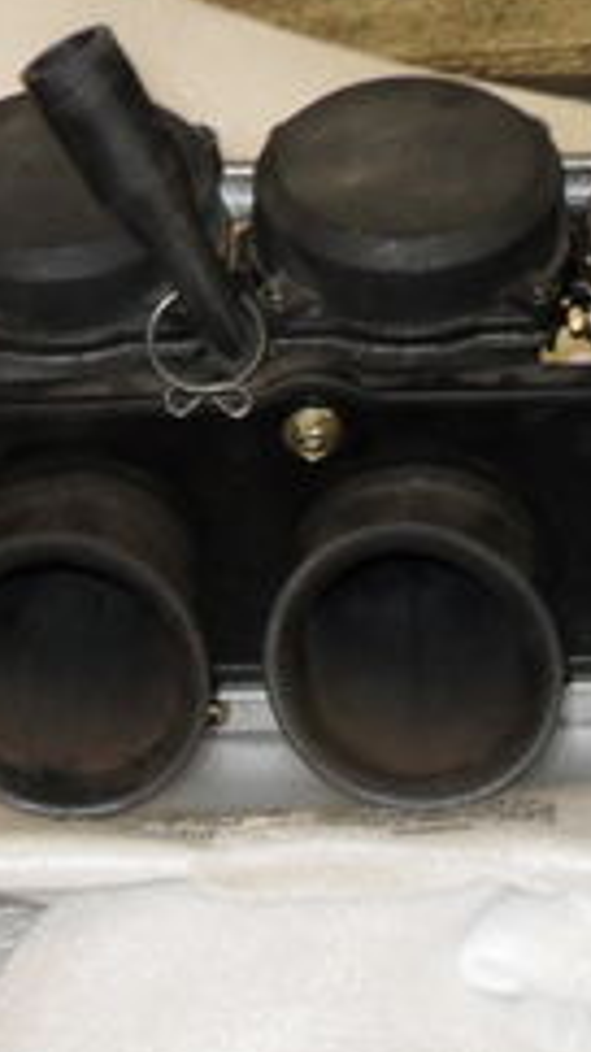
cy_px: 526
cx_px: 604
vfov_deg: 21.2
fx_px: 2816
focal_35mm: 101
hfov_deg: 11.8
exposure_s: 1/45
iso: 200
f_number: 2.8
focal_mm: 6.2
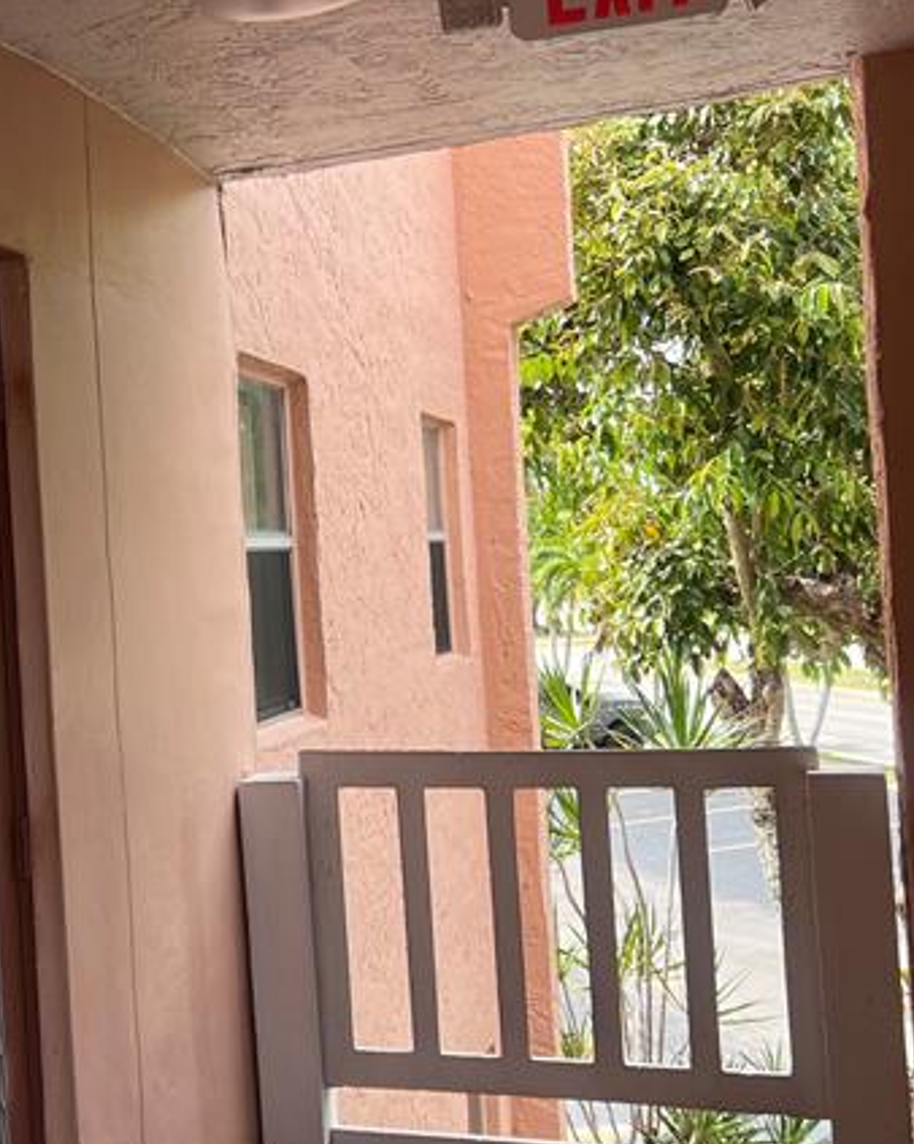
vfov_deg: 38.8
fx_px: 1624
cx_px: 62
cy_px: 568
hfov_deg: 29.9
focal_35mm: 48
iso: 50
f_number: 1.5
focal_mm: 5.7
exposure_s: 1/887
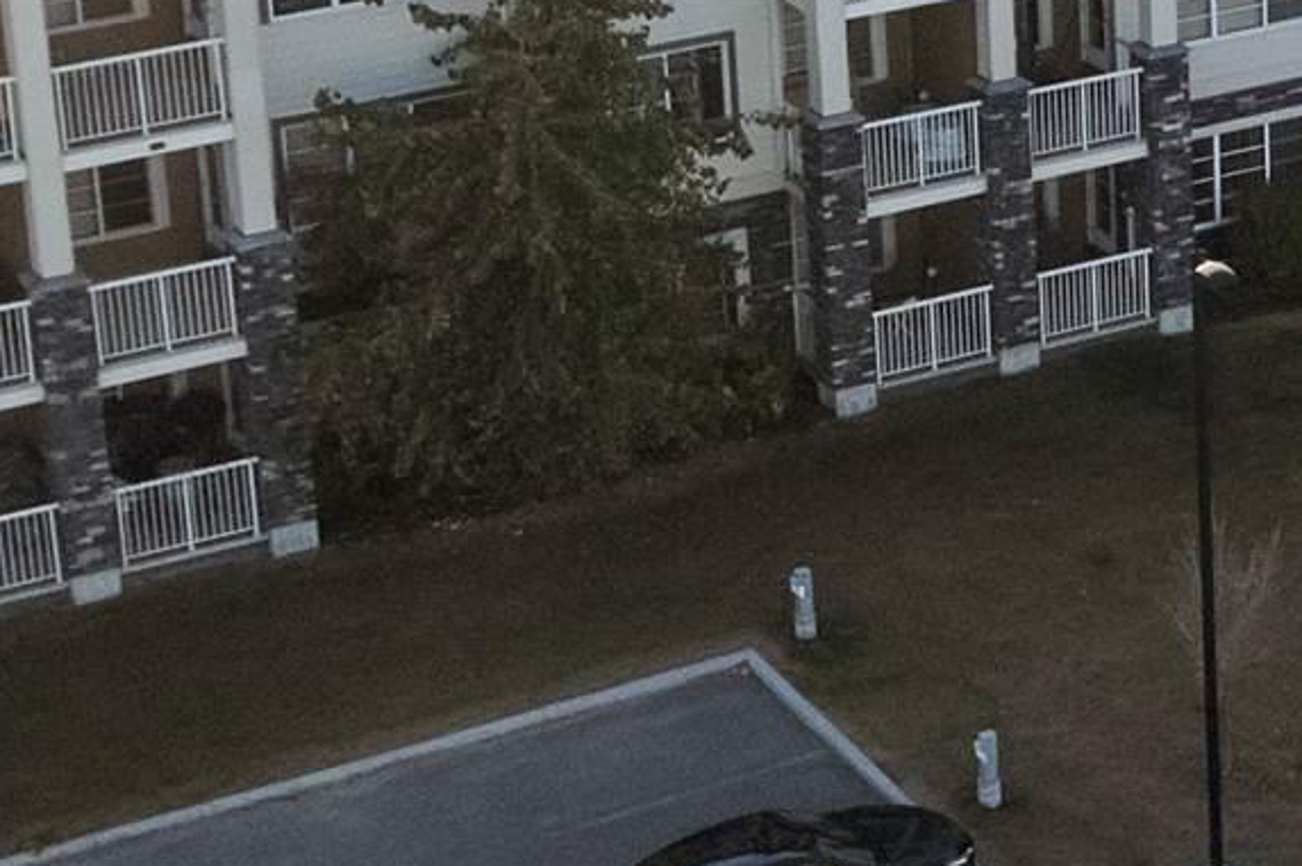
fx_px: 4264
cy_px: -34
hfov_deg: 16.4
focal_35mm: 118
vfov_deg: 11.5
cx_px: 1722
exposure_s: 1/4000
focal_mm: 8.38
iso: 110
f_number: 2.4
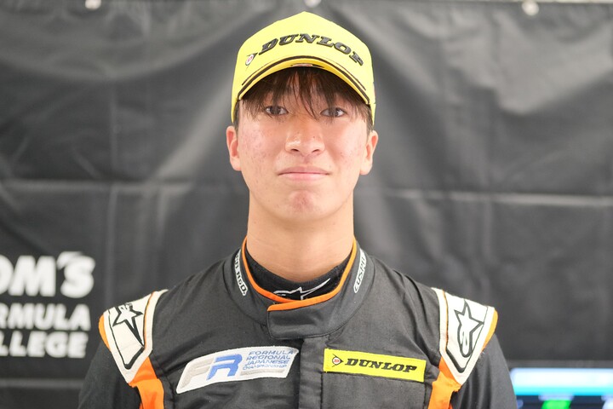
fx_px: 1277
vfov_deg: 18.2
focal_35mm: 75
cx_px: 306
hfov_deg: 27.0
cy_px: 204
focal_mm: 50
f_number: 2.2
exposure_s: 1/150
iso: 2000
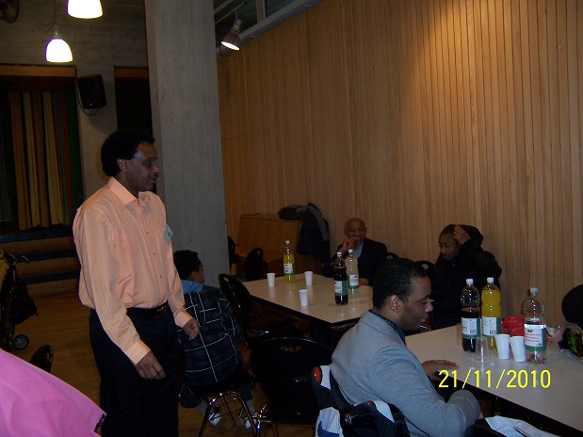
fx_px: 556
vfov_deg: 42.9
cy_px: 218
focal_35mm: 33
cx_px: 292
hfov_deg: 55.4
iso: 140
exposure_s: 1/60
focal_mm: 5.5
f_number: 2.8
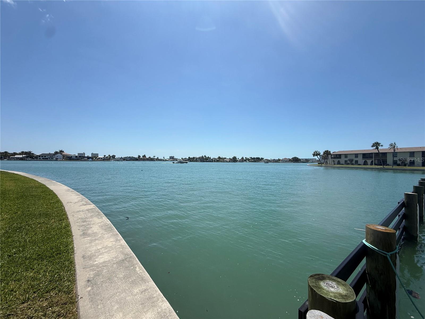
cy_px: 160
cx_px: 212
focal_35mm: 14
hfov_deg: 102.1
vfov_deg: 85.7
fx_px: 172
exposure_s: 1/4425
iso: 50
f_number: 2.2
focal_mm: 2.22
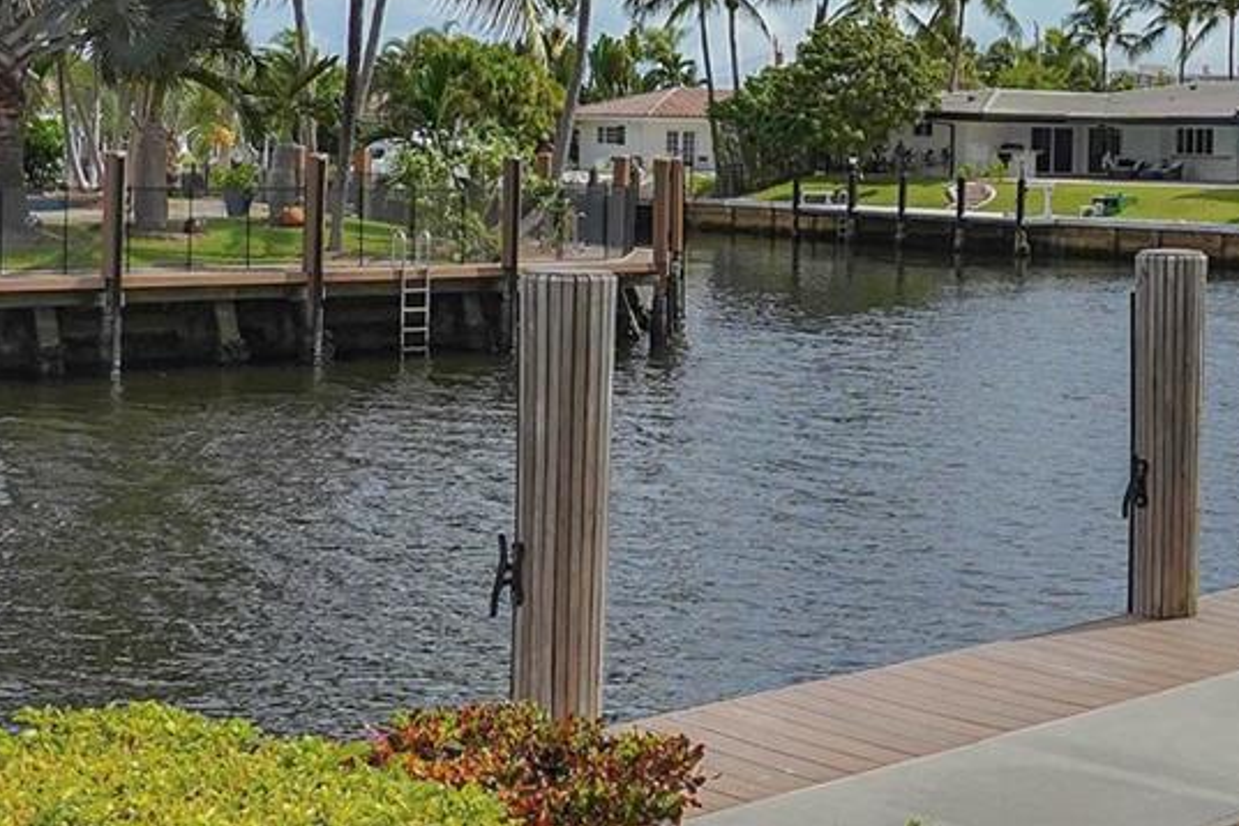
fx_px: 2099
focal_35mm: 61
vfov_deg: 21.8
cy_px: 114
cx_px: 1126
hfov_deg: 31.3
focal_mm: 16
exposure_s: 1/8000
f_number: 4.5
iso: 1600
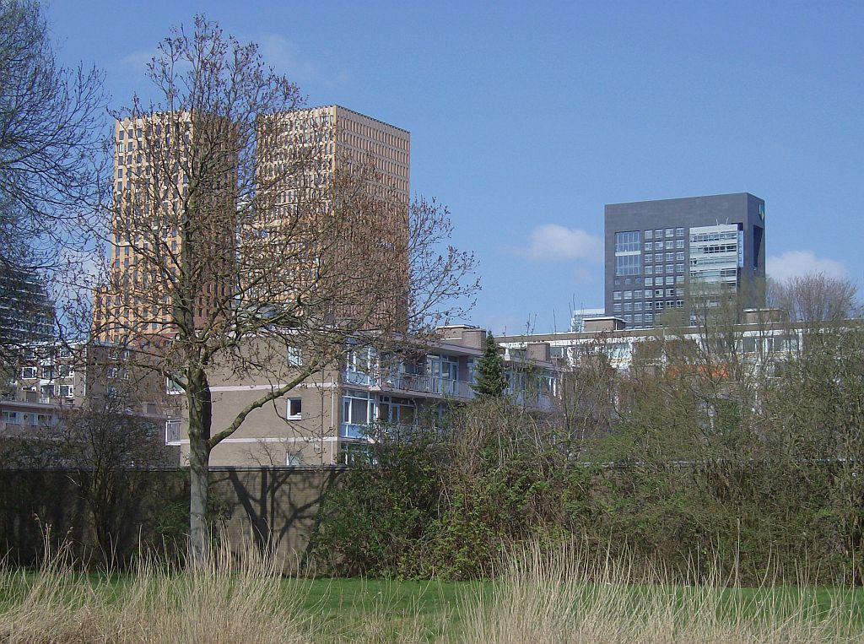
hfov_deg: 27.8
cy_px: 322
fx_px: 1743
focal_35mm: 70
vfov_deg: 20.9
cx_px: 432
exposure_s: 1/559
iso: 100
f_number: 6.2
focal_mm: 11.6
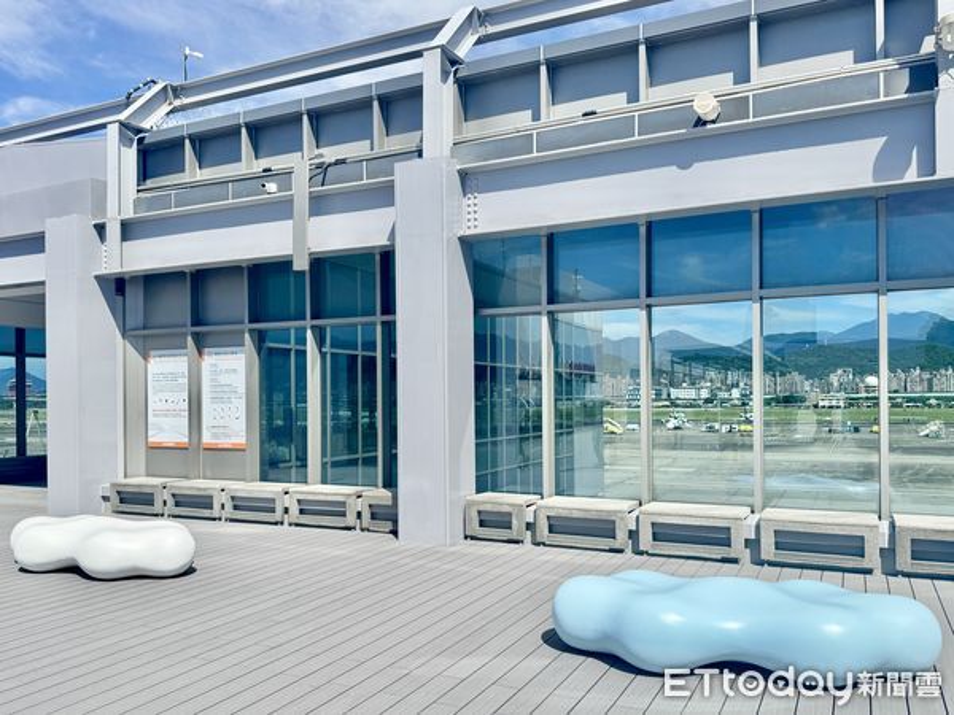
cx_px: 477
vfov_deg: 56.8
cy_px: 358
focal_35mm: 24
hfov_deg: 71.6
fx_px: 661
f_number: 1.78
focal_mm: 6.76
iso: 80
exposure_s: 1/4049
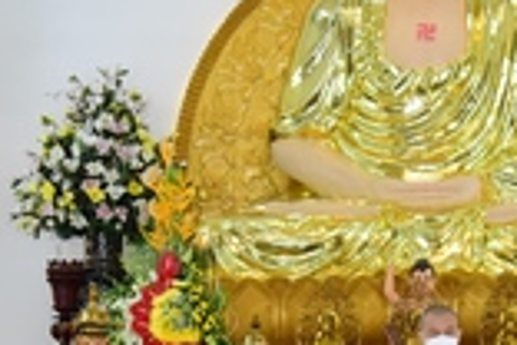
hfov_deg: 10.2
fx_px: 2872
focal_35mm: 200
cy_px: 352
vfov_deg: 6.8
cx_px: 431
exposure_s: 1/160
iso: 3200
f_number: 5
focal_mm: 48
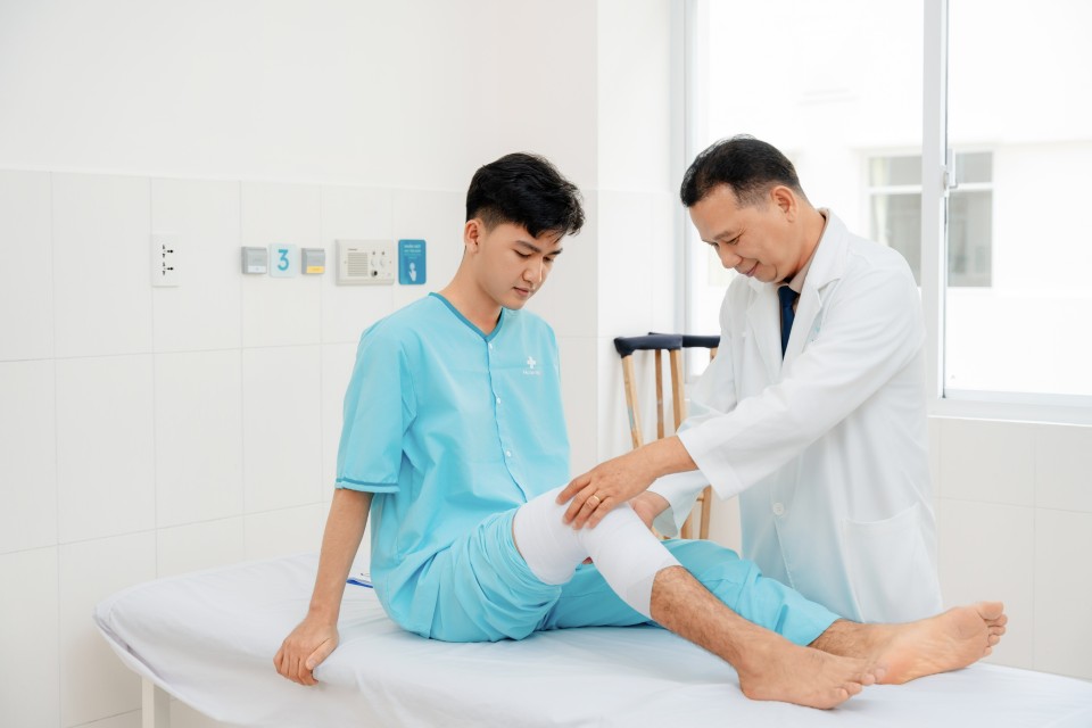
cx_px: 546
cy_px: 364
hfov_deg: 40.3
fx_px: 1489
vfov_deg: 27.5
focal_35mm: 49
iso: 125
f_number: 3.5
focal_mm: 49.1
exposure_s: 1/125
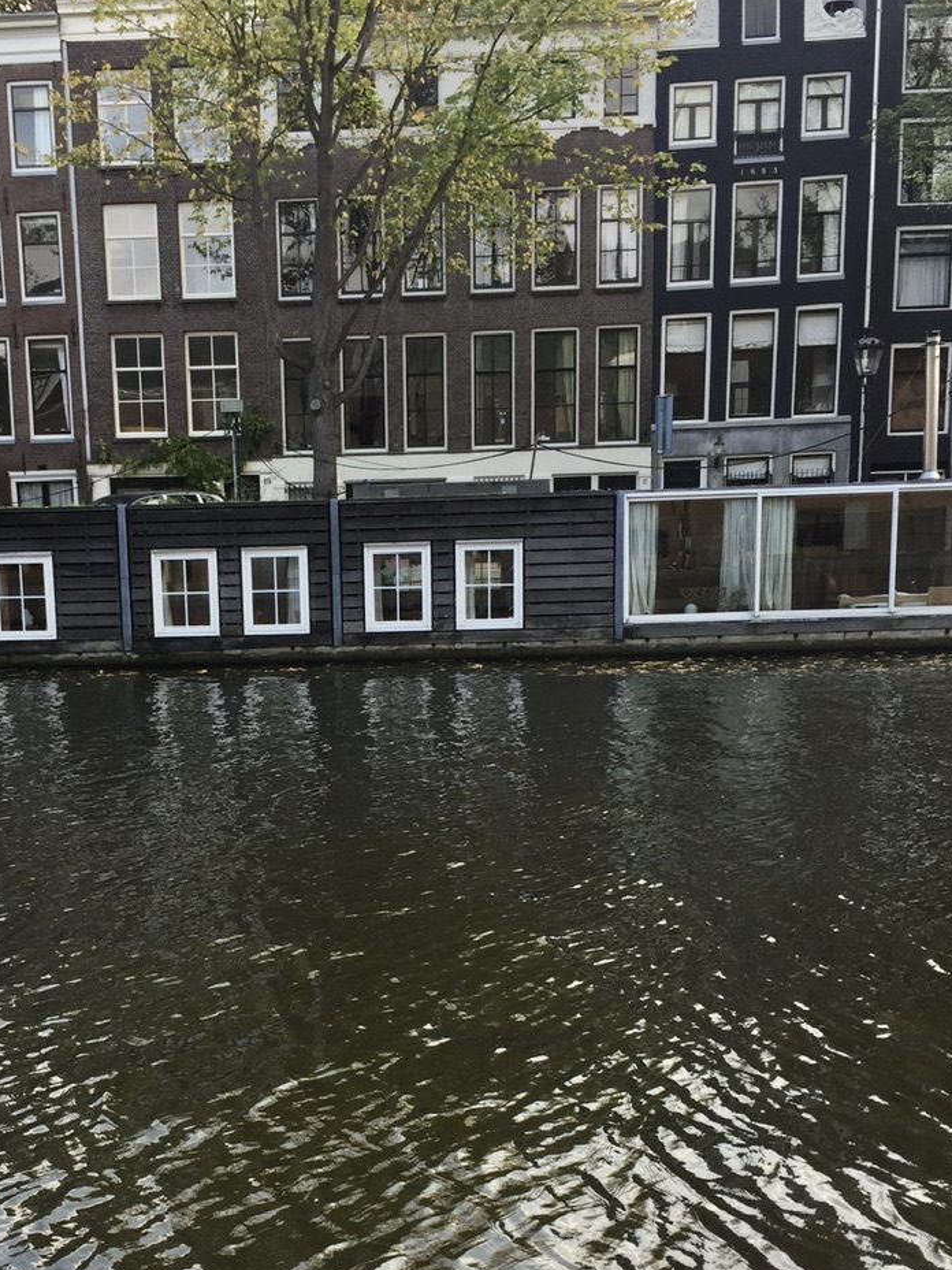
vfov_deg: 46.1
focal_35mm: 40
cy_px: 848
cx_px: 343
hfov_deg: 35.7
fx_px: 1467
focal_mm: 4.15
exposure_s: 1/255
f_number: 2.2
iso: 32
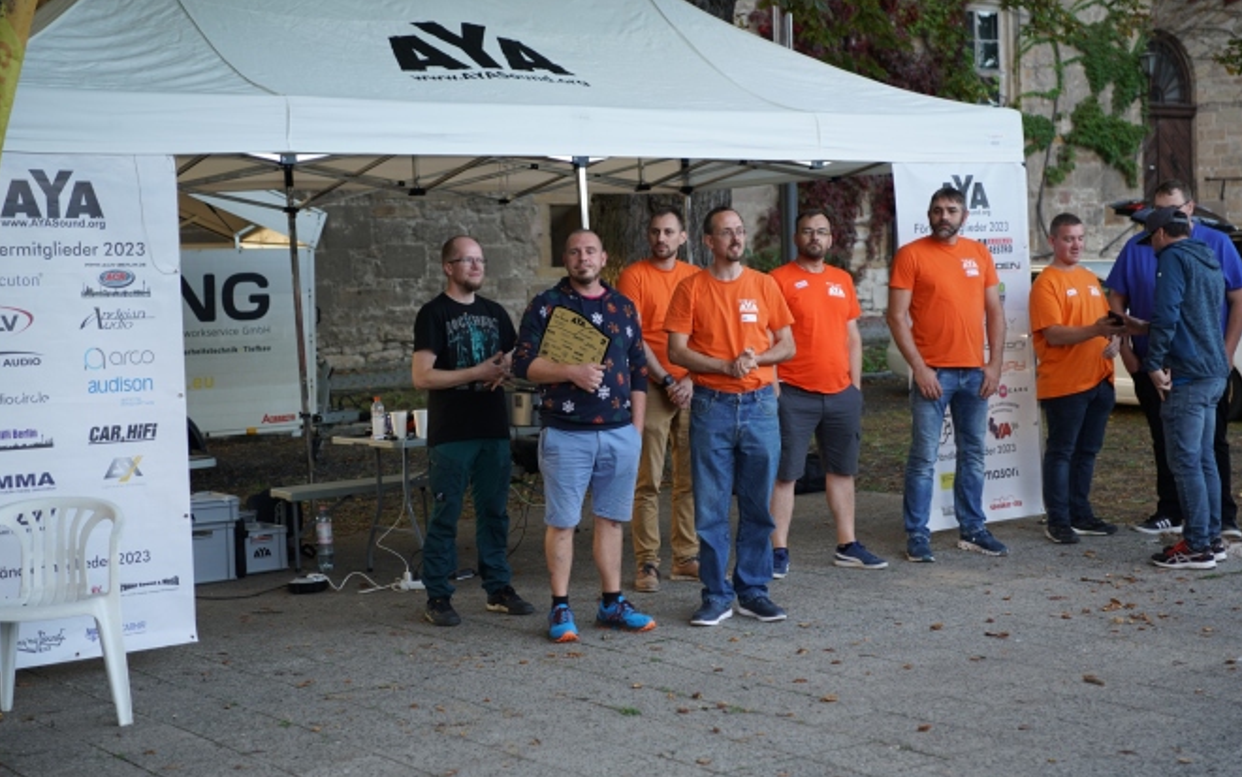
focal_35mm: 54
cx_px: 619
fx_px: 1828
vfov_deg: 24.0
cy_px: 395
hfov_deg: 37.5
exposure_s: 1/200
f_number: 2.8
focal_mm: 50
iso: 320
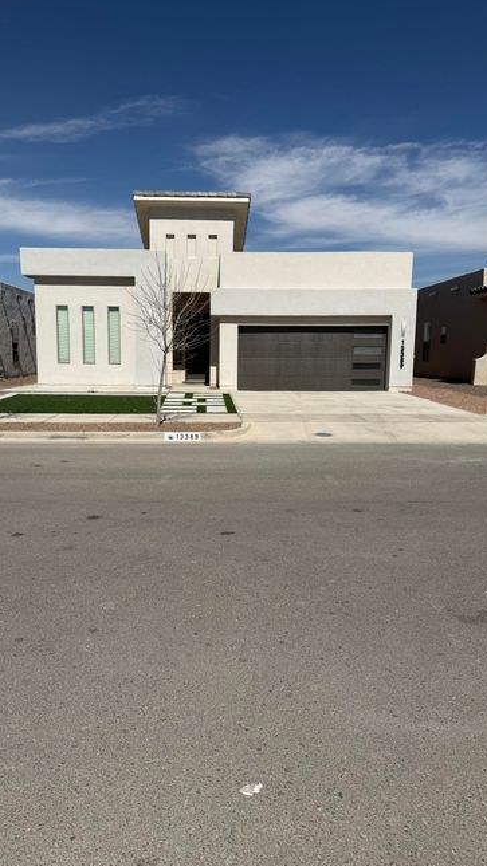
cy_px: 432
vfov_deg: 69.9
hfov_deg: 42.8
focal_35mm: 27
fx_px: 620
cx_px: 217
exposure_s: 1/14286
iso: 80
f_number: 1.78
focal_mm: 6.76
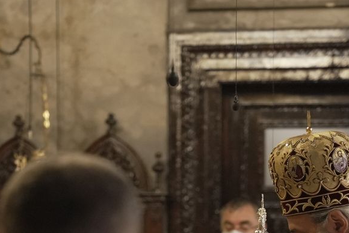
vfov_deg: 7.0
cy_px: 264
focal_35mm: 195
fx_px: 1892
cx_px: 176
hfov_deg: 10.5
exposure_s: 1/100
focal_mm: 70
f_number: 2.8
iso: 5000
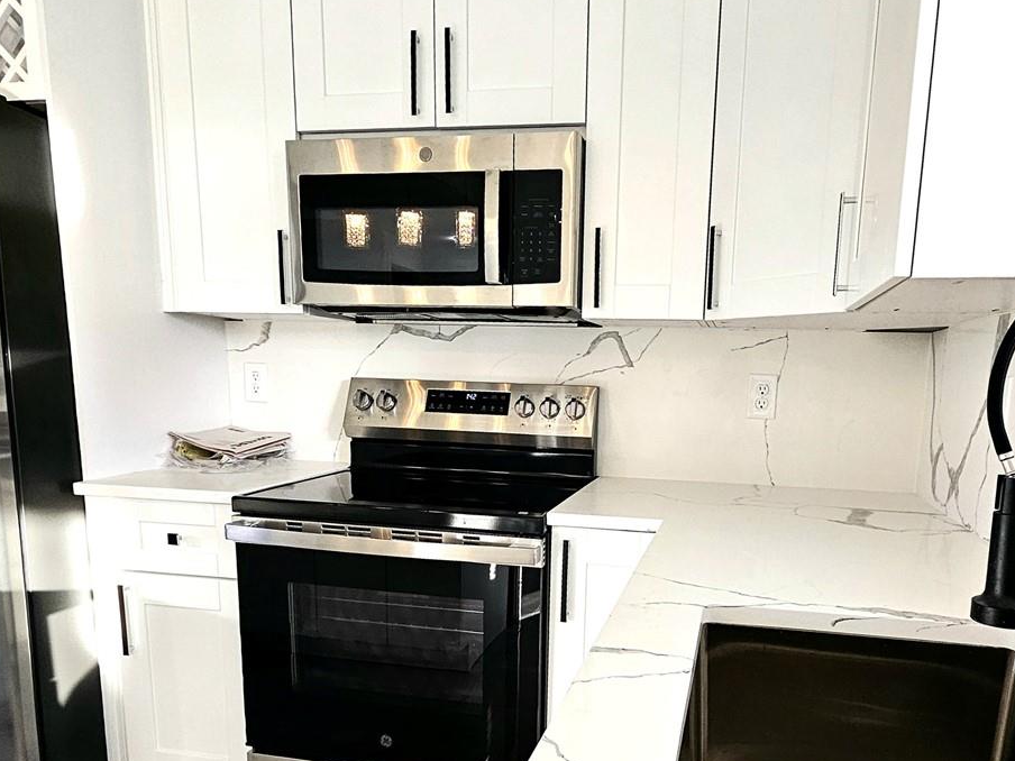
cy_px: 515
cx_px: 601
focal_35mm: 23
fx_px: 674
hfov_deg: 73.3
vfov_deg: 57.4
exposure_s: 1/60.2
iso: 50
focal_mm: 1.74
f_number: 2.2
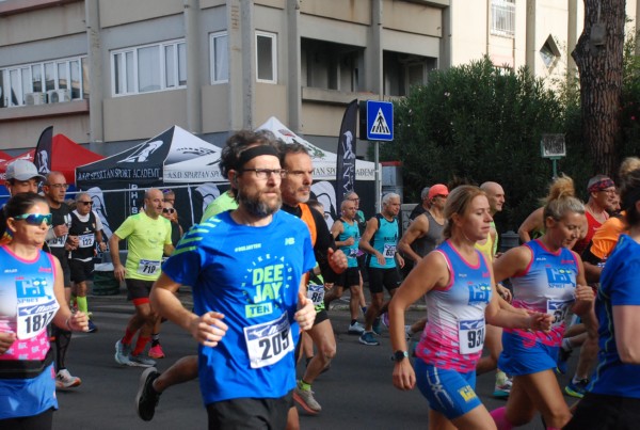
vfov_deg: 23.9
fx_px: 1016
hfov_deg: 35.0
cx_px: 320
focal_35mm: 57
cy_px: 215
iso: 1000
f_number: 5
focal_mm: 38
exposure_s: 1/1250
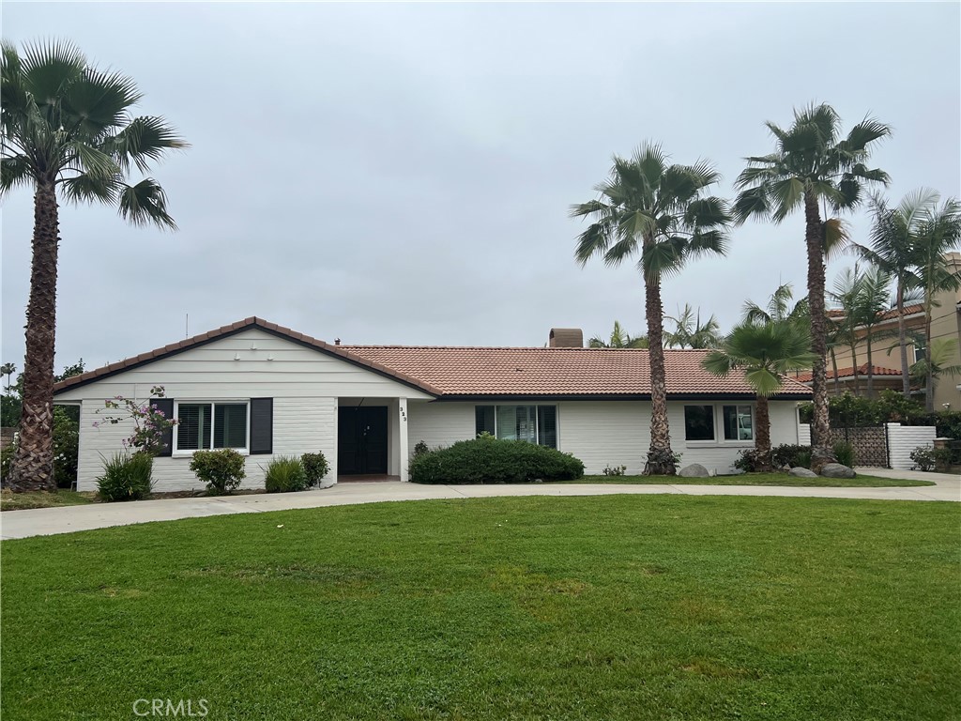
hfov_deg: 67.3
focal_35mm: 26
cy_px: 360
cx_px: 480
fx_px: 722
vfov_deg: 53.1
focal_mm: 5.7
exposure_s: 1/1100
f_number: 1.5
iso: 50
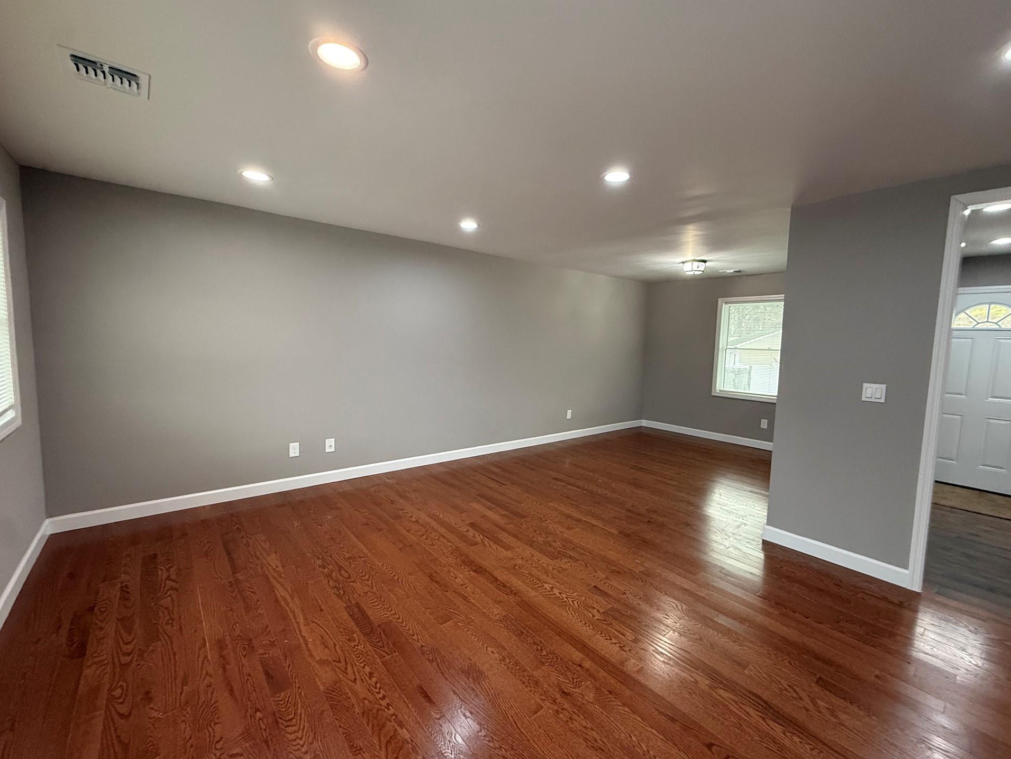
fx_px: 438
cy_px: 379
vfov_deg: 81.8
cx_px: 522
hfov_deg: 98.1
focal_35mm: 15
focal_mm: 2.22
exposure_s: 1/120
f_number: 2.2
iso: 500
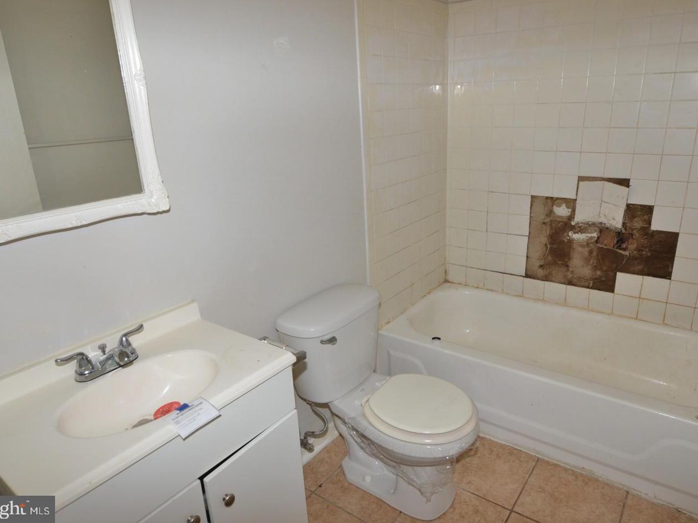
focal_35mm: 23
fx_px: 464
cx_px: 368
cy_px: 260
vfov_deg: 58.9
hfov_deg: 73.9
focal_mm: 14
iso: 800
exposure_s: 1/60
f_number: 4
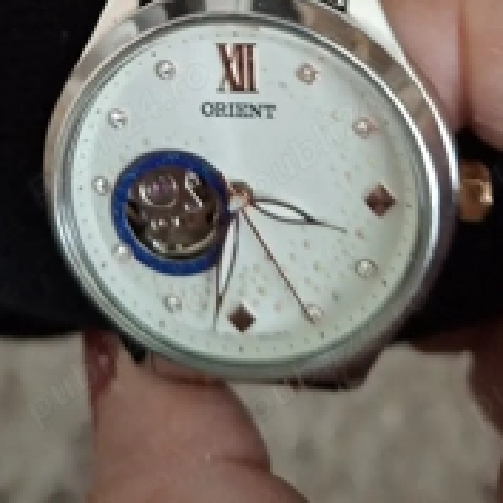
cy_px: -57
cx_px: 173
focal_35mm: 50
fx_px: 822
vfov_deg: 30.3
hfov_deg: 33.8
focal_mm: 4.69
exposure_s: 1/25
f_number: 1.8
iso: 320
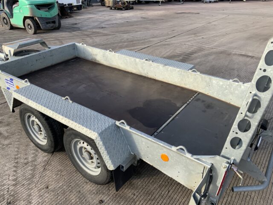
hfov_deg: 61.7
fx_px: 229
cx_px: 136
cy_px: 102
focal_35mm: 29
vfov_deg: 48.2
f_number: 1.8
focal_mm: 3
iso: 16
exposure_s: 1/432
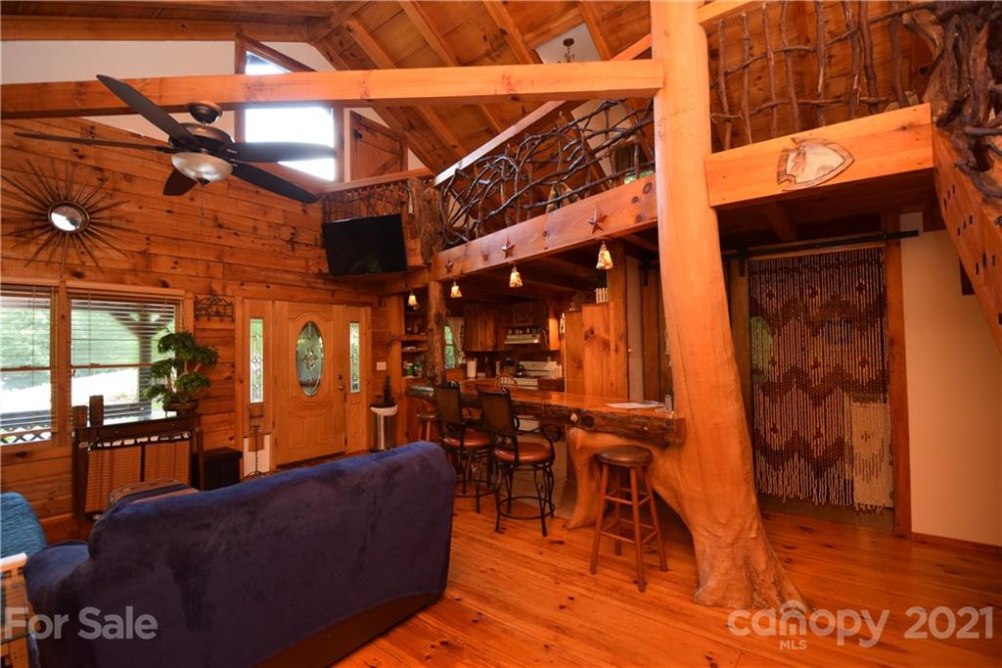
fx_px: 417
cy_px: 334
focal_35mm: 15
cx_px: 501
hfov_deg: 100.4
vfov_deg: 77.3
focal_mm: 10
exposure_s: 1/80
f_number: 4.5
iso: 800
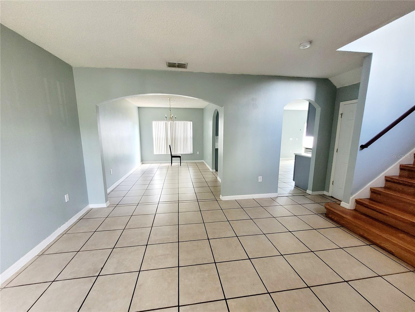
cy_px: 156
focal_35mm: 13
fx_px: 156
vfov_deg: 89.9
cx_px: 208
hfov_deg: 106.2
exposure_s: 1/60.2
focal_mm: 1.74
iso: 250
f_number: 2.2
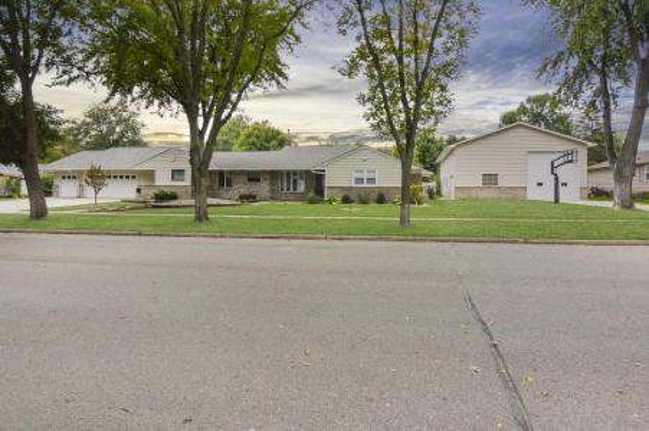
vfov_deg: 63.1
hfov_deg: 85.5
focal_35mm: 20
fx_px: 351
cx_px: 324
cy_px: 216
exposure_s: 1/200
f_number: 7.1
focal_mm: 13
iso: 100
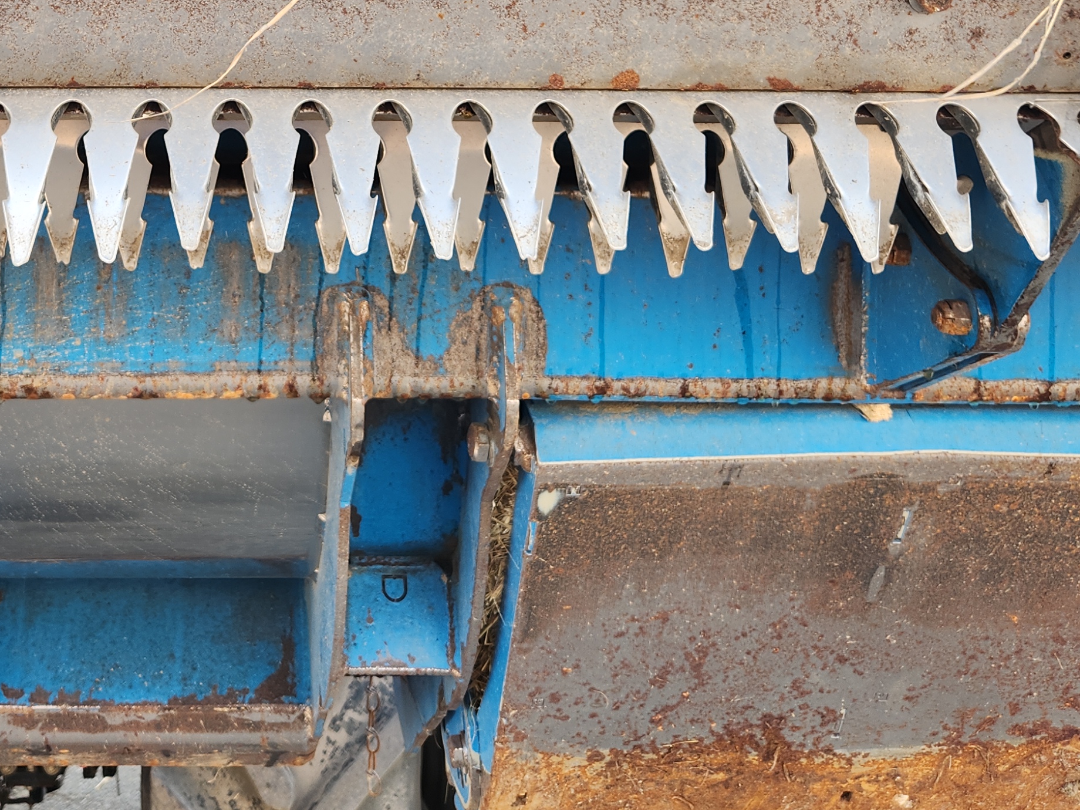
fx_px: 1560
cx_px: 230
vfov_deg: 27.0
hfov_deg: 37.0
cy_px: -58
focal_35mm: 50
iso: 40
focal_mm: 5.4
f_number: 1.8
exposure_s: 1/180
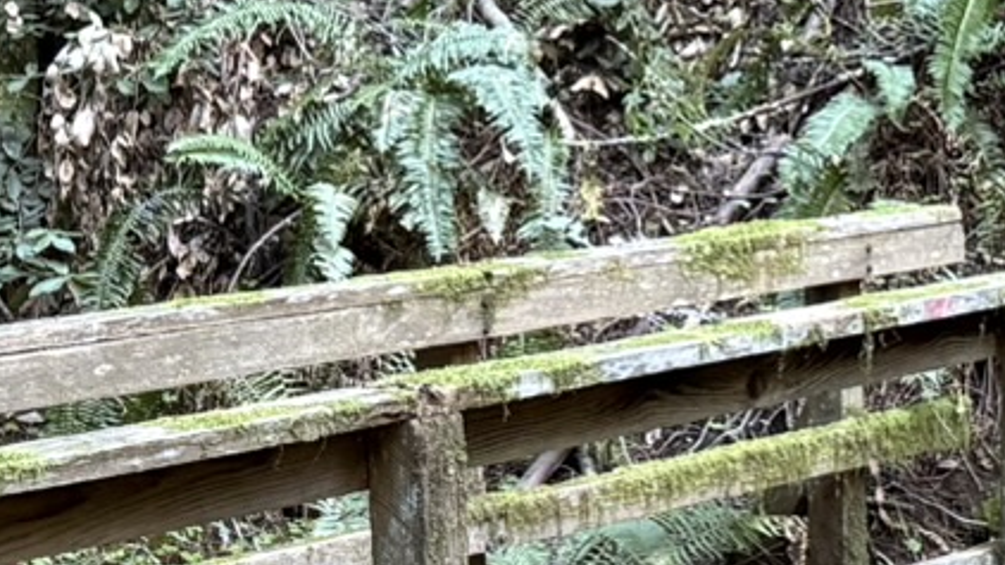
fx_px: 3383
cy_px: 575
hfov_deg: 16.7
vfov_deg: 9.5
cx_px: 124
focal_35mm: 127
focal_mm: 6.76
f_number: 1.78
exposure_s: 1/60
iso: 640
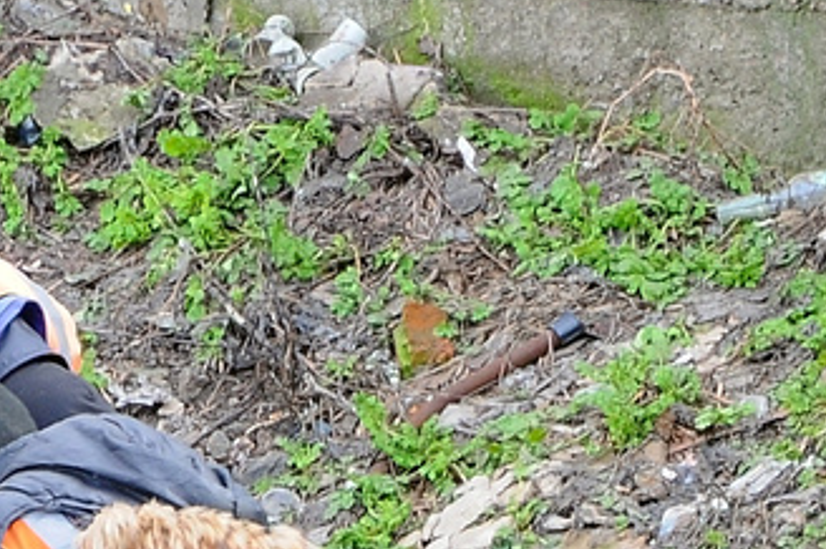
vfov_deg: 2.1
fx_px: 15072
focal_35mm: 658
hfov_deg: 3.1
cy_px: 472
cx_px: -258
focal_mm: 85
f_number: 8
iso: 200
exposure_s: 1/30
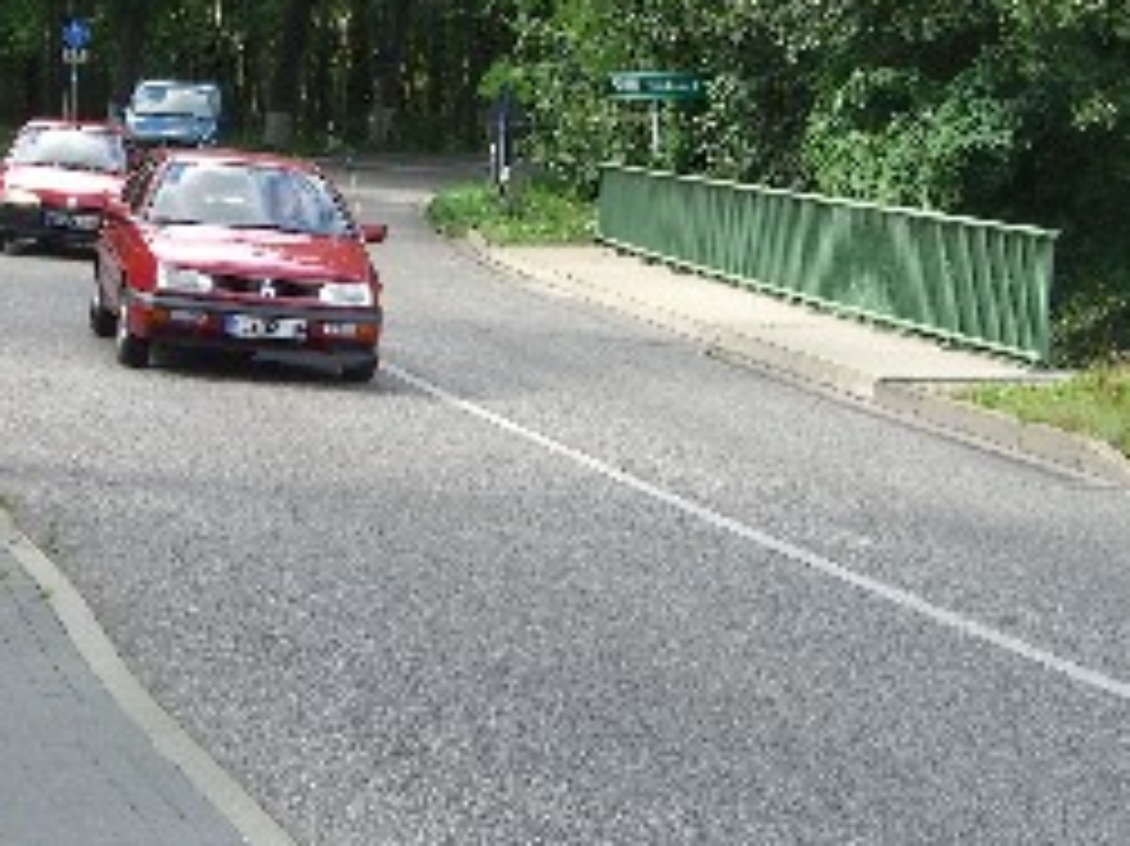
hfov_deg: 18.3
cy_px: 344
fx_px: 3491
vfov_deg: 13.8
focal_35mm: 107
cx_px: 272
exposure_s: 1/200
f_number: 3.1
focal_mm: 9.5
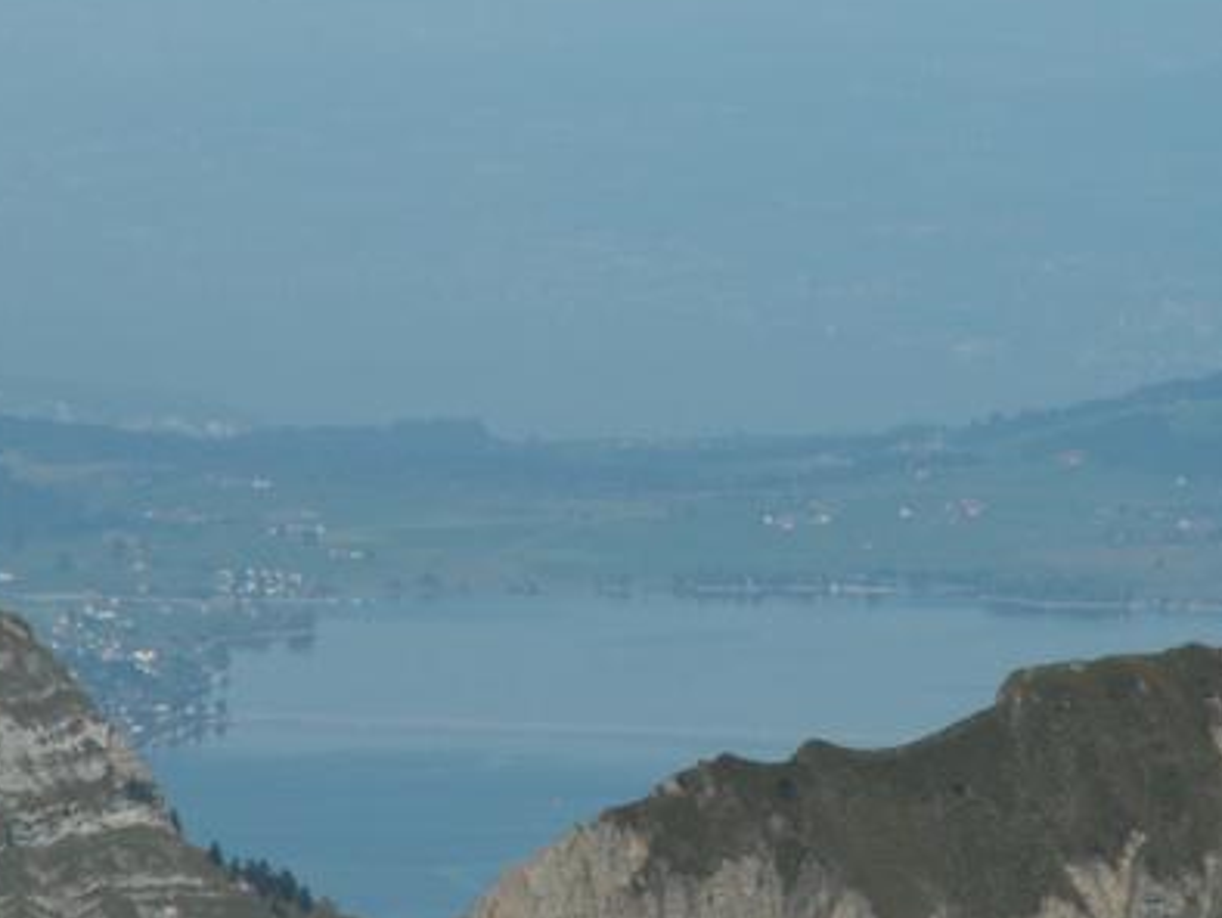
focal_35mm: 482
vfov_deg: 3.1
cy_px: 648
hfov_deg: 4.1
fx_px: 17026
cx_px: 698
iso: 50
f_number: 7.1
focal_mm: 48.59
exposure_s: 1/400
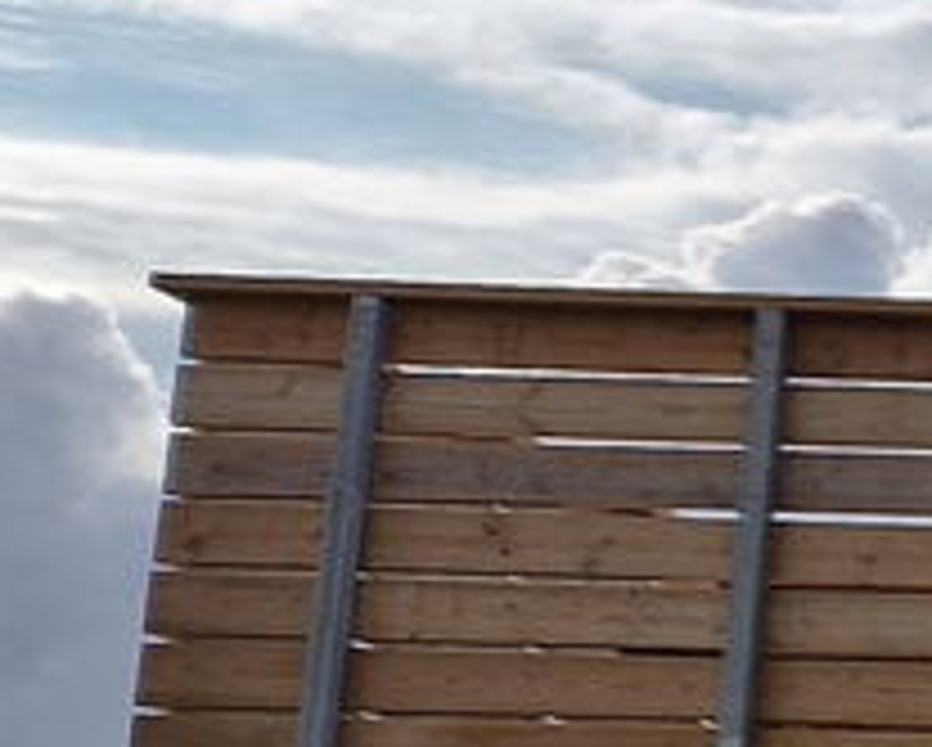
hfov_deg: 9.2
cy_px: 922
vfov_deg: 9.8
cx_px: 3003
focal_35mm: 156
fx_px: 4307
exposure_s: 1/4024
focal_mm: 5.4
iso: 50
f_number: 1.8
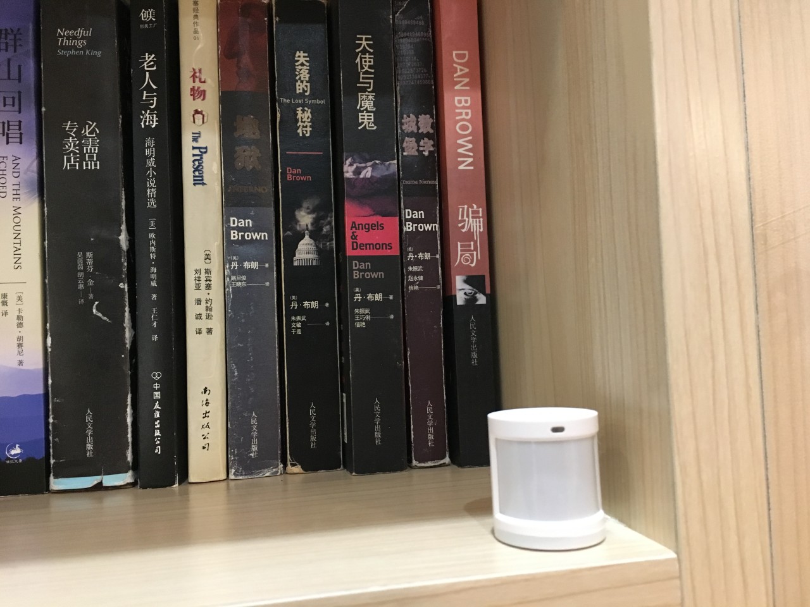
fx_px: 679
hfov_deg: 61.7
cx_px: 405
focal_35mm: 29
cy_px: 304
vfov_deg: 48.2
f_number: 2.2
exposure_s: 1/17
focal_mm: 4.15
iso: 200
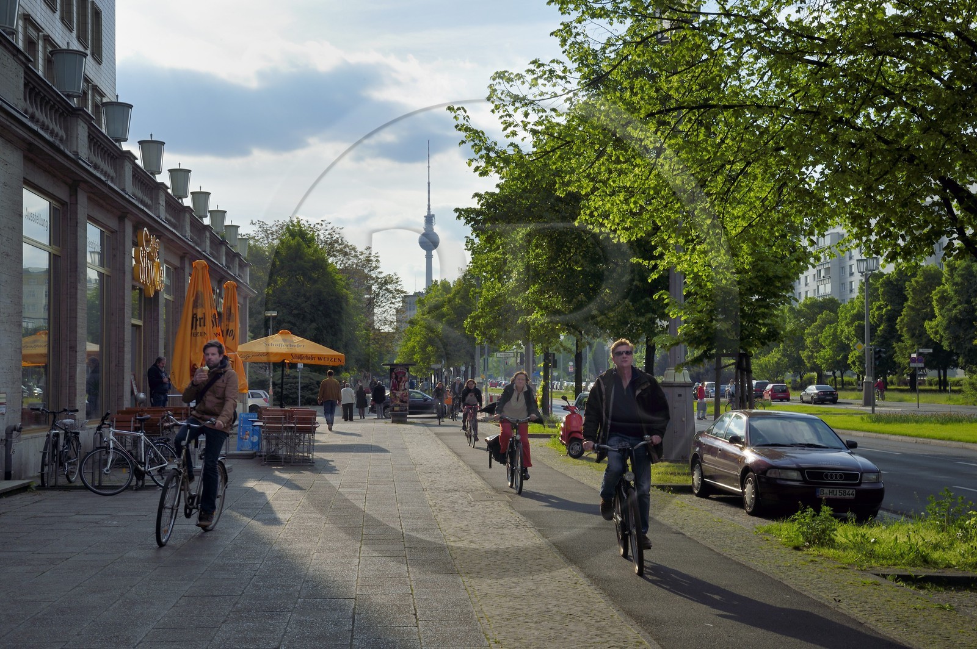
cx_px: 488
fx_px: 1302
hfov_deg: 41.1
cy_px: 324
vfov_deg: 28.0
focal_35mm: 48
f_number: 22
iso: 400
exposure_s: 1/160
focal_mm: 48
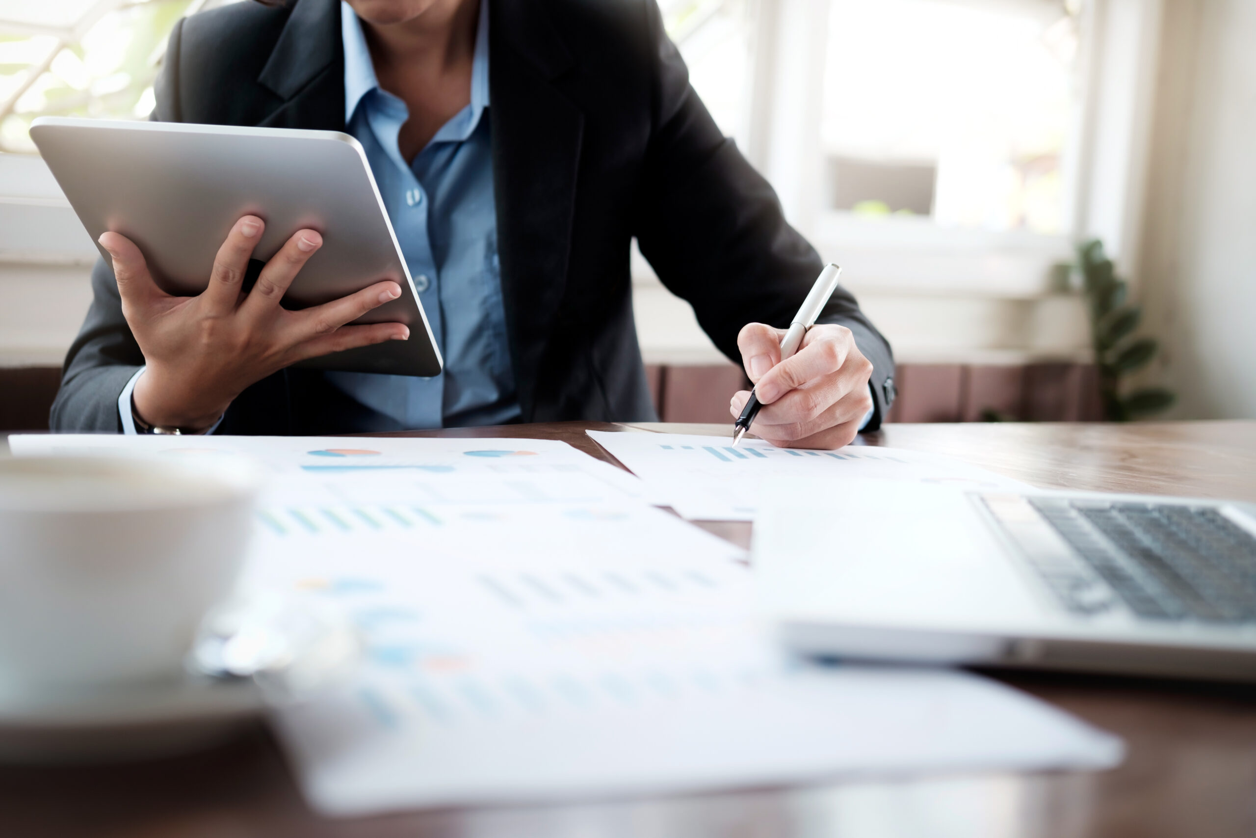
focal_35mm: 53
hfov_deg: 37.5
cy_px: 419
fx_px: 1849
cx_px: 628
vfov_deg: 25.5
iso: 200
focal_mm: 35
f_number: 2.5
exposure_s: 1/250
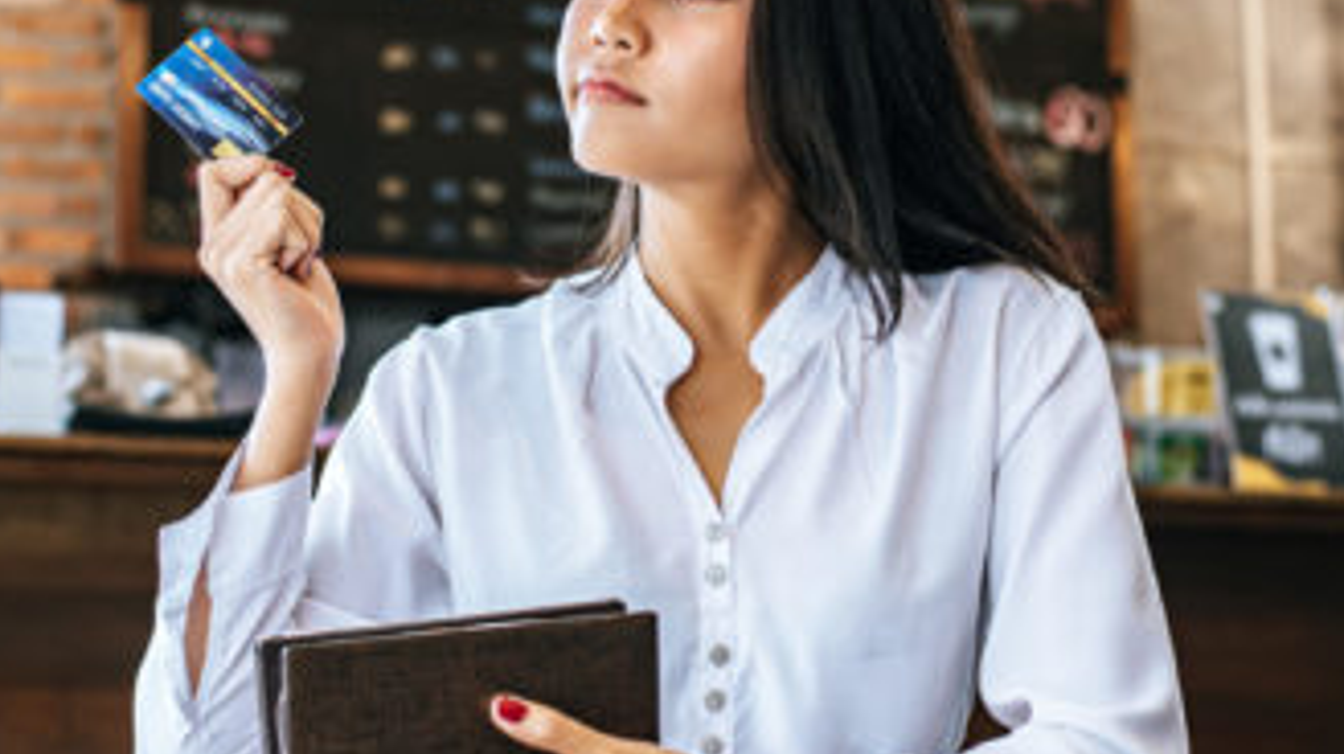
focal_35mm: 91
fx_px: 3241
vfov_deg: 13.2
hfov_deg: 23.4
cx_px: 660
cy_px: 199
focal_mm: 50
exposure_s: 1/100
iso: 400
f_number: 2.5
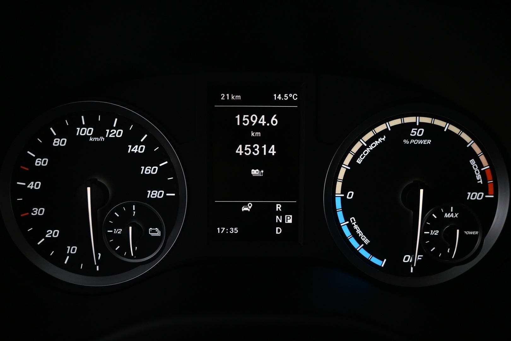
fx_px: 426
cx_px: 256
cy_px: 170
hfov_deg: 61.9
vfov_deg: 43.6
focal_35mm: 30
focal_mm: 20
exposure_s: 1/40
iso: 1600
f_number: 3.8
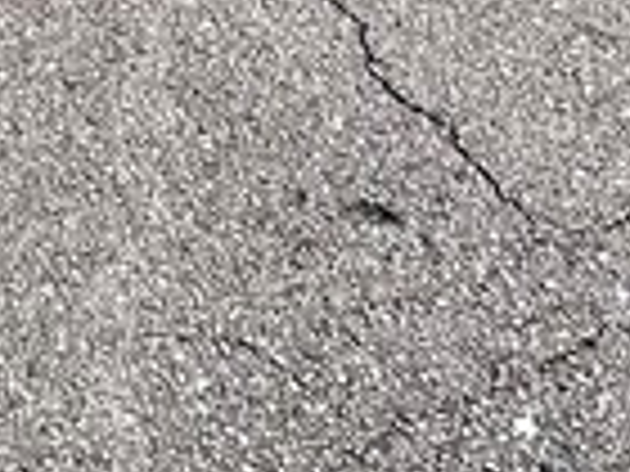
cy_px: -922
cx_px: -266
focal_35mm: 95
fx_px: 1729
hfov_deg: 18.7
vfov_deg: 10.8
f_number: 1.8
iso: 32
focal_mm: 1.57
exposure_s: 1/2801
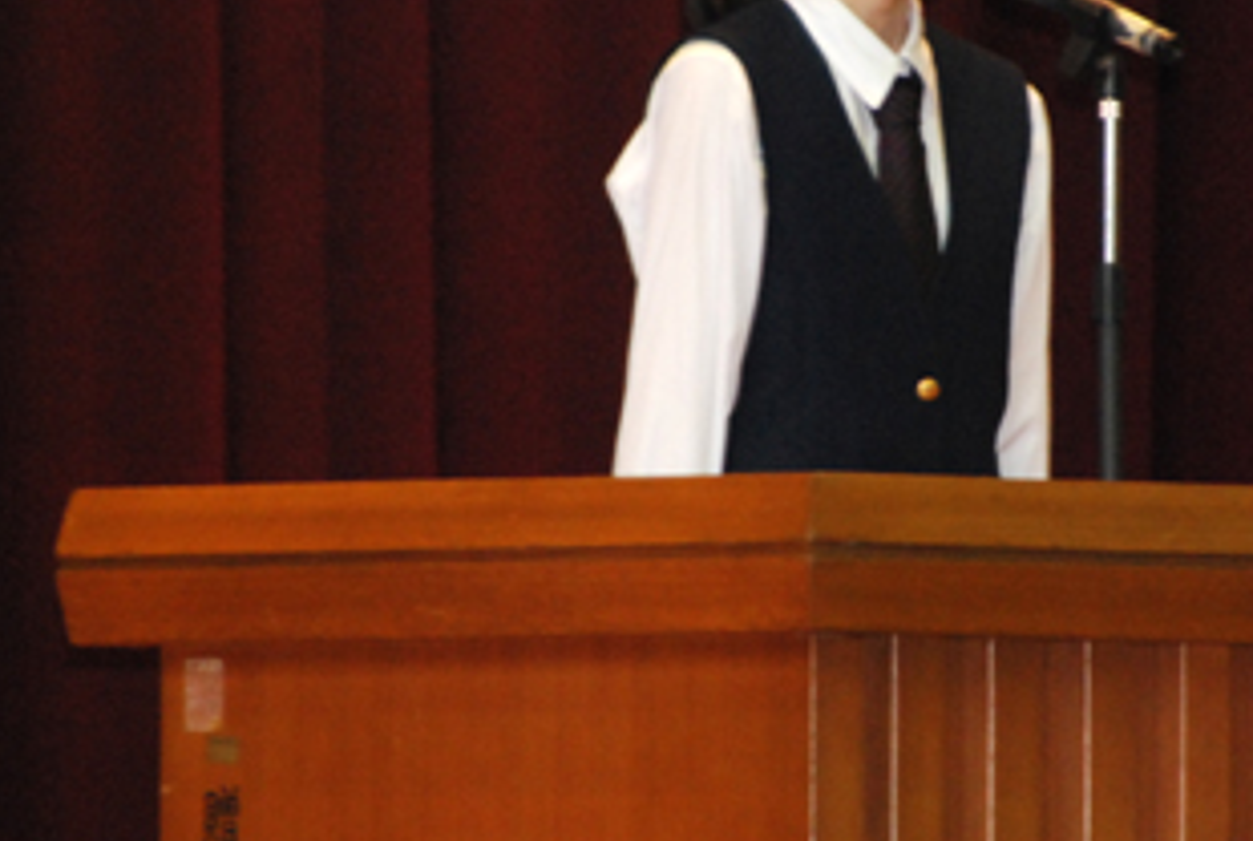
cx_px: 865
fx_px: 30374
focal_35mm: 871
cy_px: 226
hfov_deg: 2.4
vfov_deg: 1.6
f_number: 6.3
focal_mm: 300
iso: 1600
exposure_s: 1/60
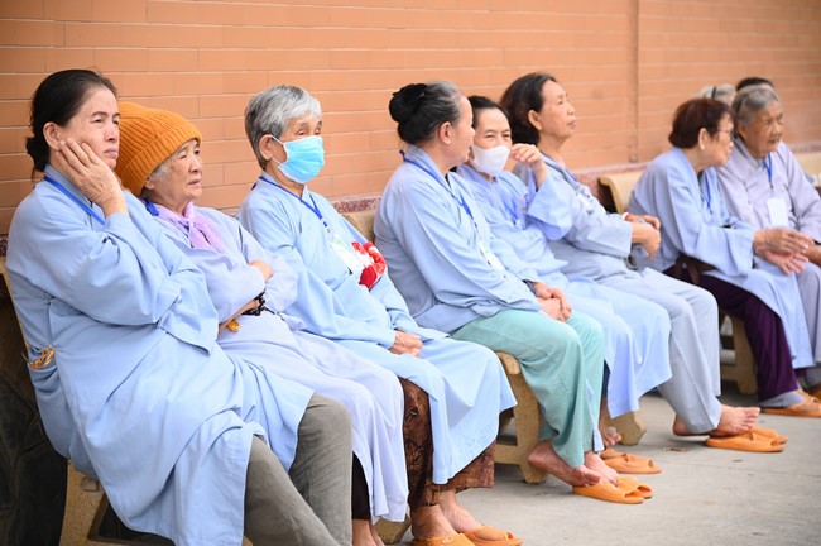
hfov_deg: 20.4
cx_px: 410
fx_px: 2278
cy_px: 273
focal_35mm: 100
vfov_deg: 13.7
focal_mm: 100
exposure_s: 1/160
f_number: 4
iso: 500
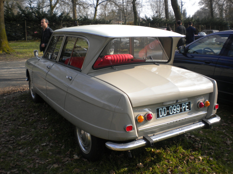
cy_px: 87
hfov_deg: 52.6
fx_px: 236
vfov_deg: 40.7
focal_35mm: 35
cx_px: 116
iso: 80
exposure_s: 1/312
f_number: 4.6
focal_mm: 6.3
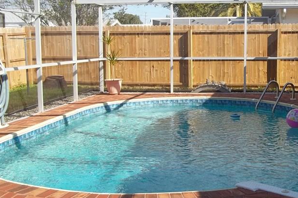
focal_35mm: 55
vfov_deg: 24.6
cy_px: 107
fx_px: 455
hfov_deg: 36.0
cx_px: 189
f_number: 2.9
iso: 64
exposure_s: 1/400
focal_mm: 5.7
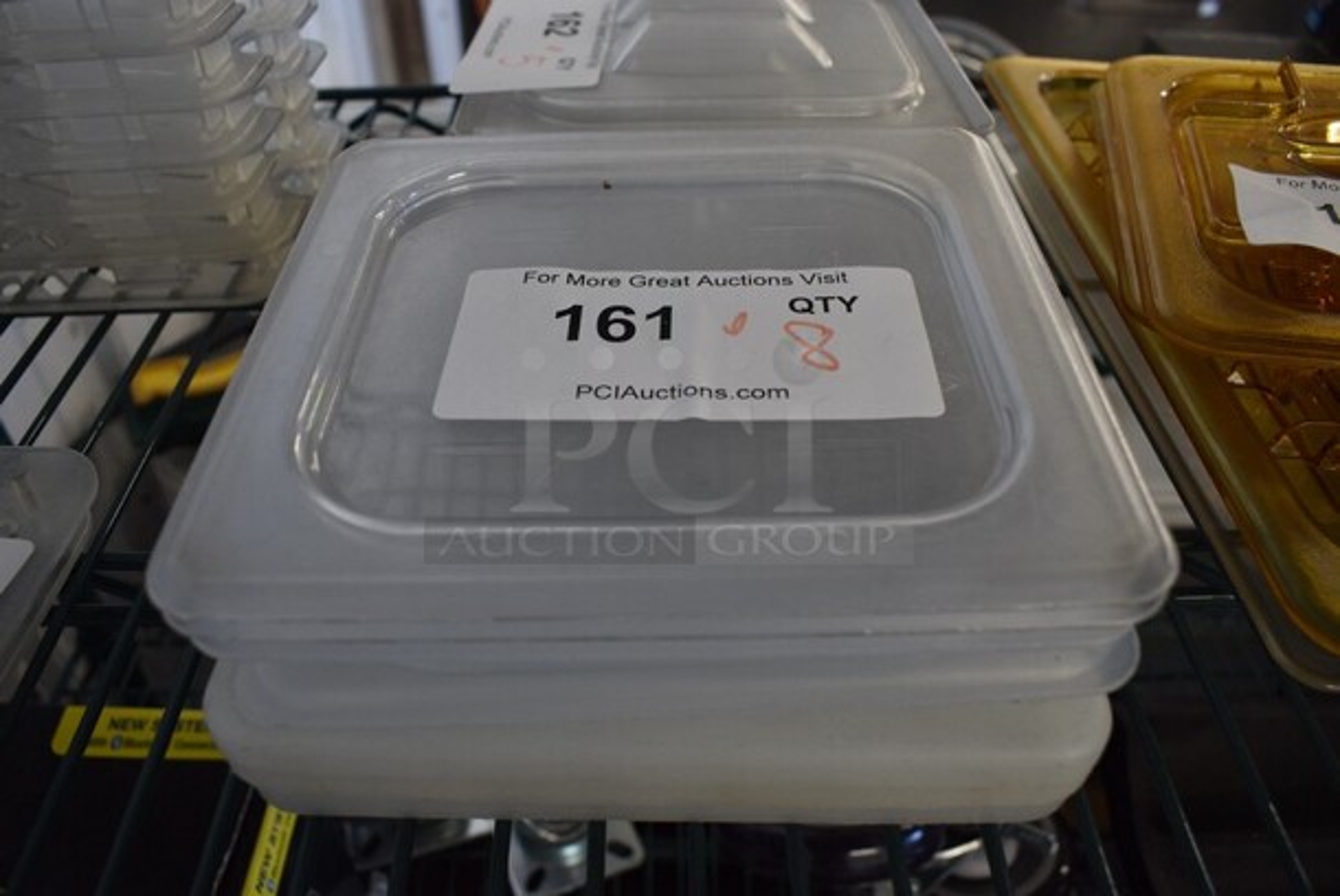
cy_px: 448
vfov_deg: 48.0
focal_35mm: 27
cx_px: 670
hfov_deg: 67.3
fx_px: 1006
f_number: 5.6
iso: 720
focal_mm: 18
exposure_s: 1/60
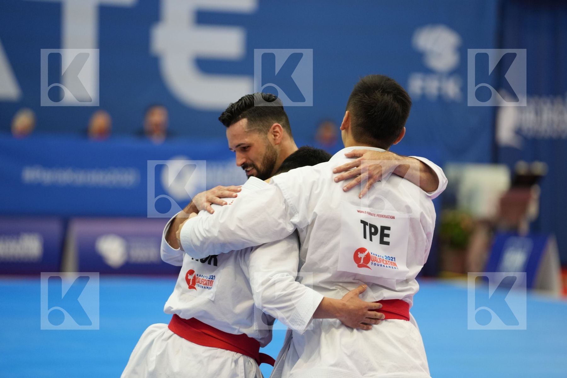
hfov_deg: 11.0
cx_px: 284
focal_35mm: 187
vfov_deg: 7.3
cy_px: 189
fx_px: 2945
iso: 1250
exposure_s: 1/500
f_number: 2.8
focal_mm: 187
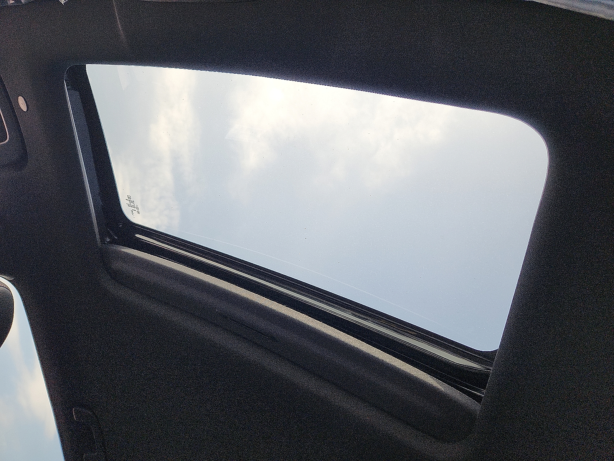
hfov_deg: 73.9
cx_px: 307
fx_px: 408
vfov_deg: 58.9
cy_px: 230
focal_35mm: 23
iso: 50
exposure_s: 1/222
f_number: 1.8
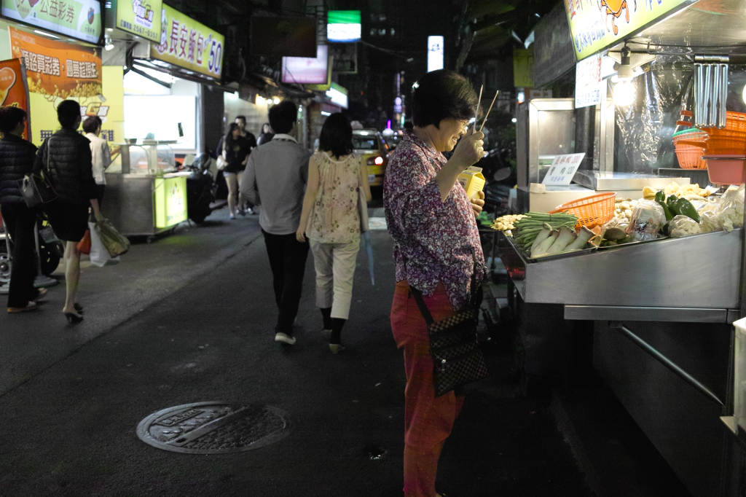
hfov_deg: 47.4
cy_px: 248
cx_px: 373
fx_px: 849
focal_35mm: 41
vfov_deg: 32.6
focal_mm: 24.2
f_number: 2.8
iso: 800
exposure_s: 1/80
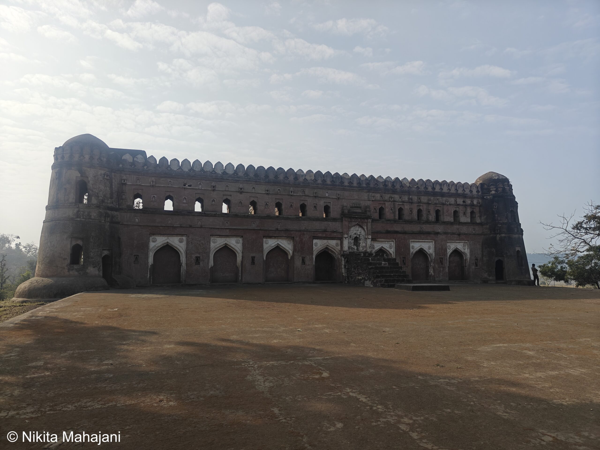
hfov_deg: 71.6
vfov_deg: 56.8
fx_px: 416
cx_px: 300
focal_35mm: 24
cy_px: 225
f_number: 1.8
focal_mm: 5.59
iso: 64
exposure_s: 1/7774
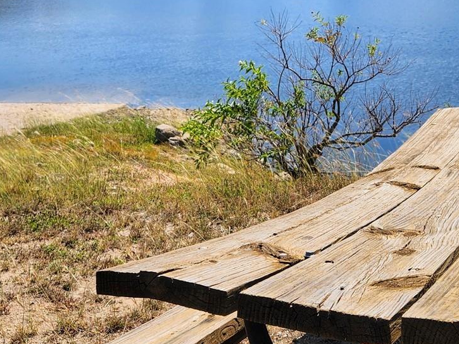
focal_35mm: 65
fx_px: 862
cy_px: 38
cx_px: 282
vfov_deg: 22.1
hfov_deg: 29.7
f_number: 1.8
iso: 20
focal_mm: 5.4
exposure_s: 1/2544
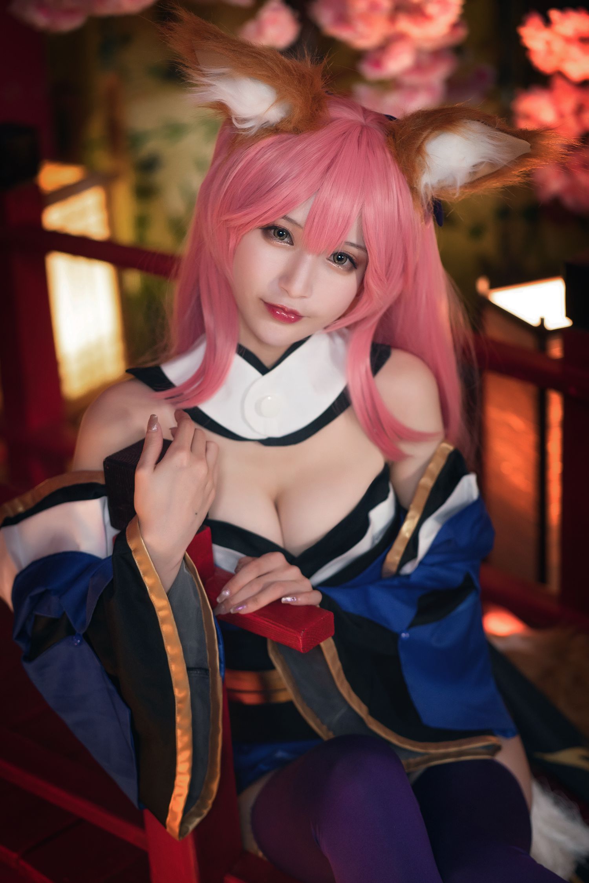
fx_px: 2086
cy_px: 442
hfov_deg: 16.1
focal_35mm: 85
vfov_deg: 23.9
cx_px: 294
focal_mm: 85
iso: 1250
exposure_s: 1/160
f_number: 2.5
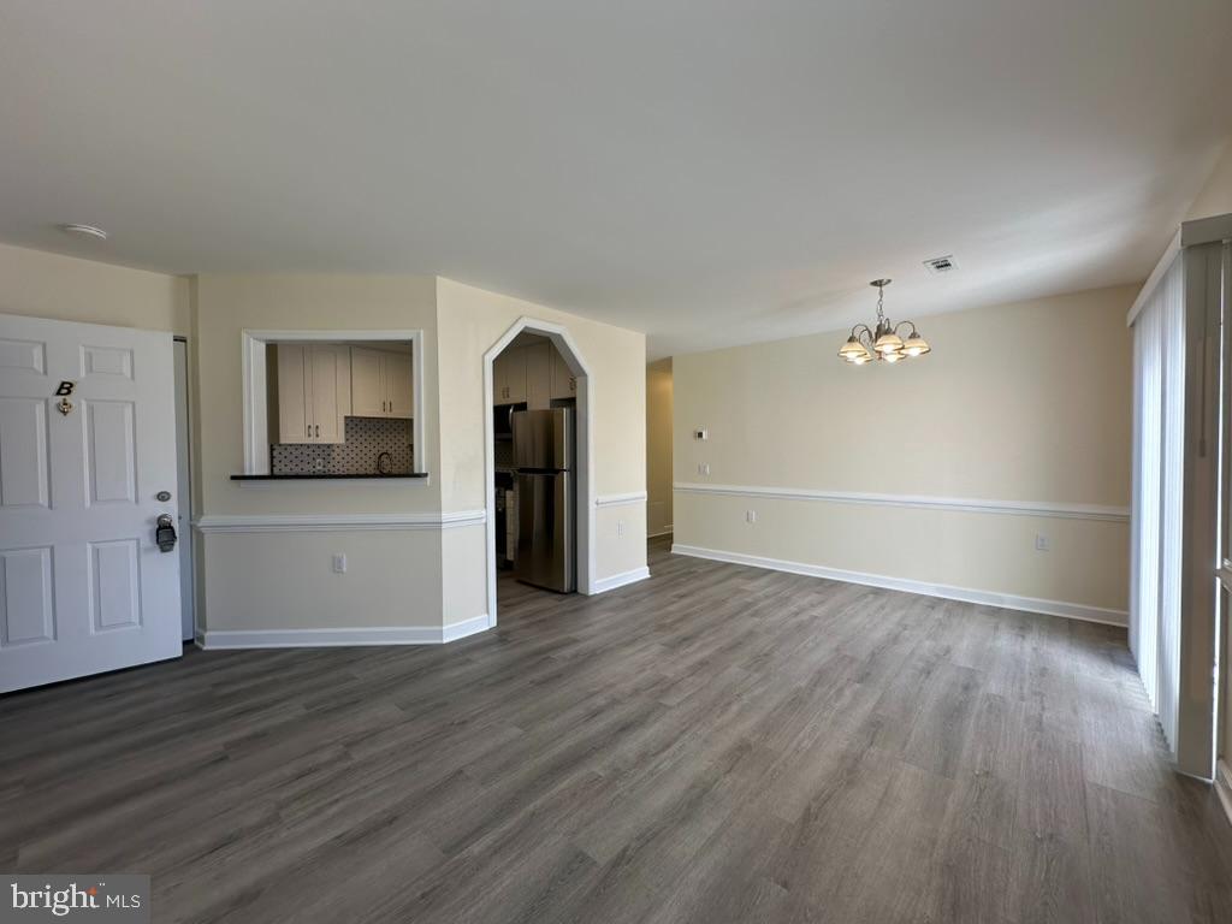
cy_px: 462
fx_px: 498
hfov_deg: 102.1
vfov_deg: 85.7
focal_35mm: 14
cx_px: 616
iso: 40
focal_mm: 2.22
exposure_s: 1/160
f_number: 2.2
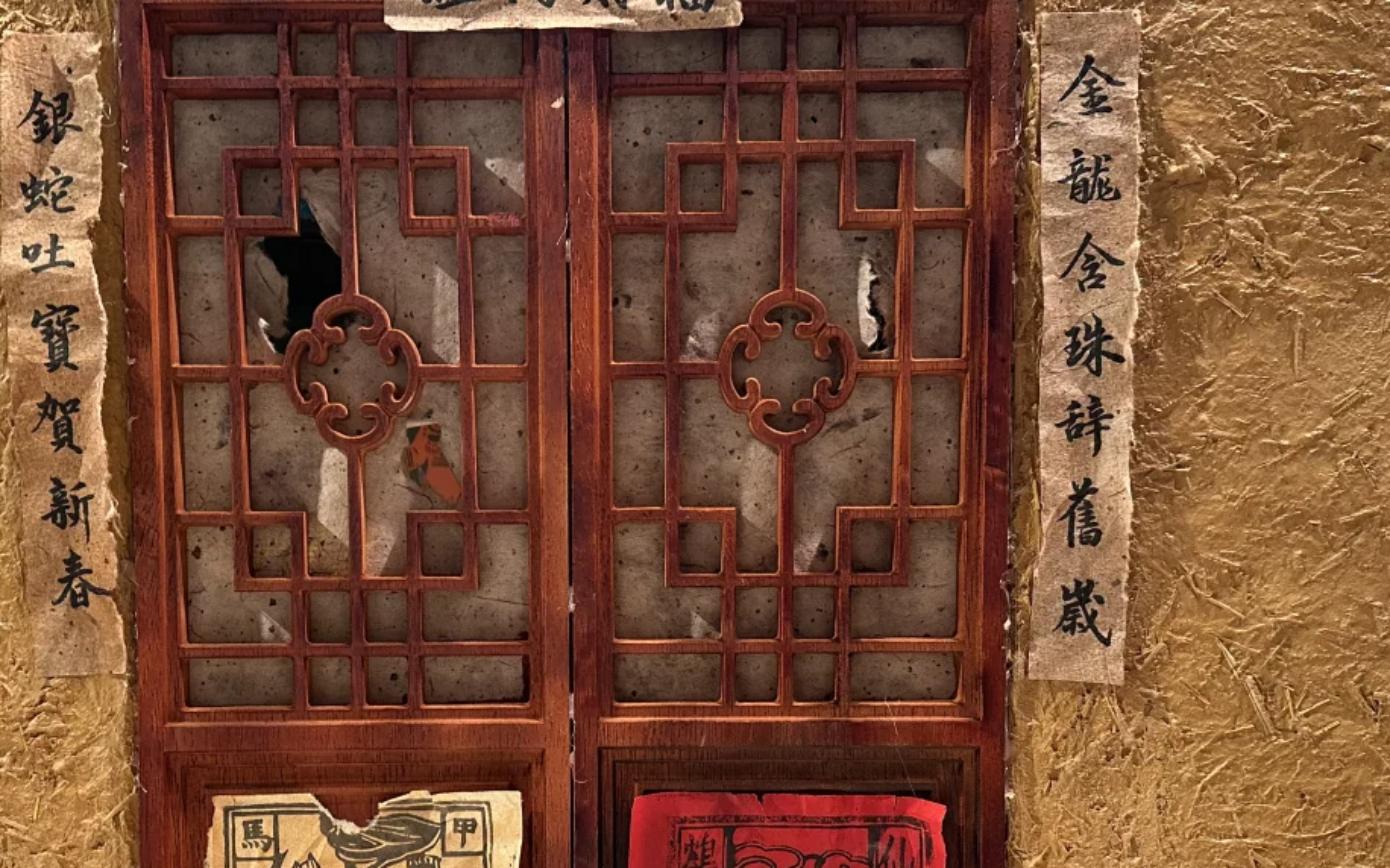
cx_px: 590
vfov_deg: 31.6
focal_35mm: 40
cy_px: 605
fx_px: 1515
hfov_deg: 49.1
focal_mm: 6.86
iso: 250
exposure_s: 1/84
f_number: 1.78
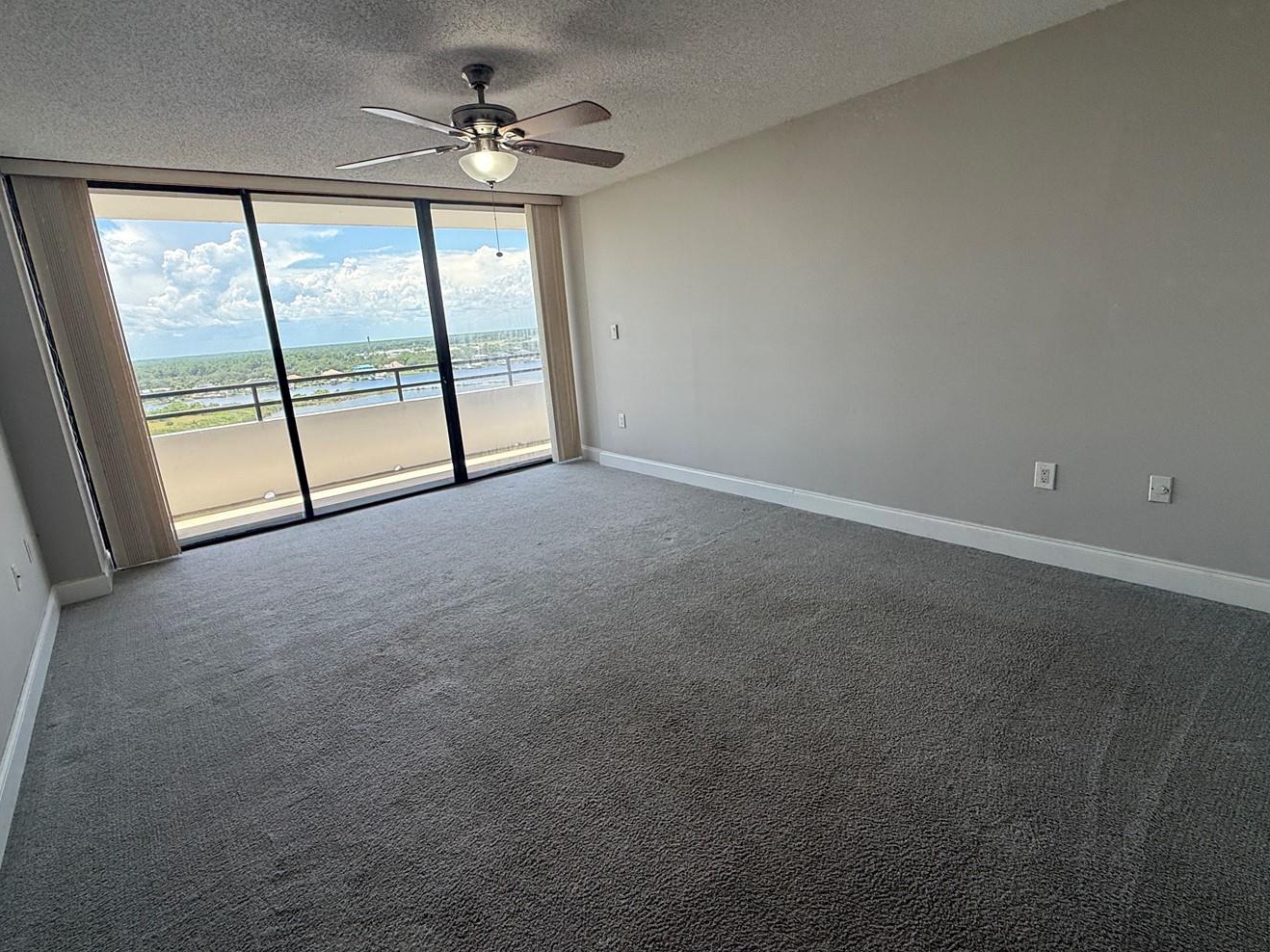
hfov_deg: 91.0
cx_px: 630
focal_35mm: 17
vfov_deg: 74.7
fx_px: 624
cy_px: 456
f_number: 2.2
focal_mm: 2.22
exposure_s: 1/279
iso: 64
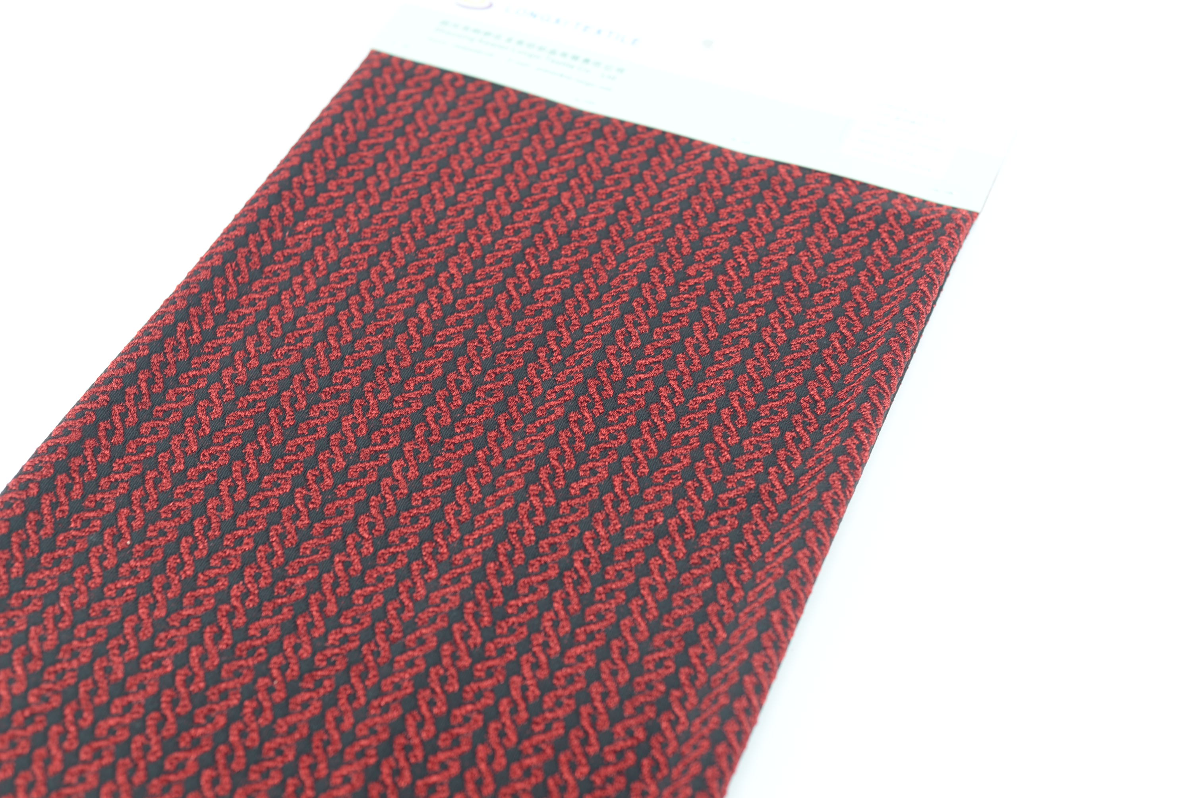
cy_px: 399
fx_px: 1660
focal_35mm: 50
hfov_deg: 39.6
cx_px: 598
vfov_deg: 27.0
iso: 100
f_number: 4
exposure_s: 1/40
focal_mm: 50
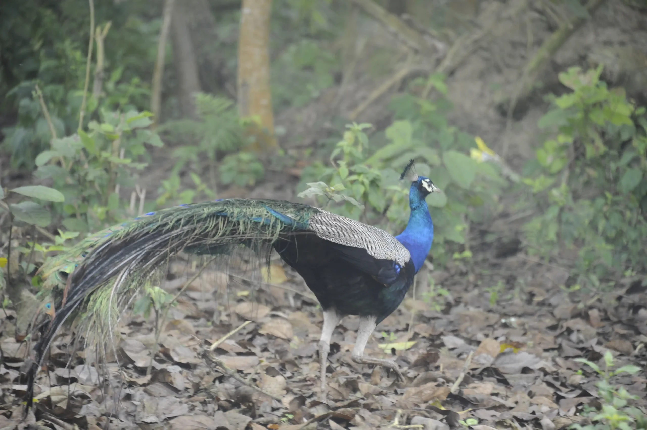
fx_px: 5388
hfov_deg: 6.9
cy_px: 215
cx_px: 324
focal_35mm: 300
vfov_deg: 4.6
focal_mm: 300
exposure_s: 1/160
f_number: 6.3
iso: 1250
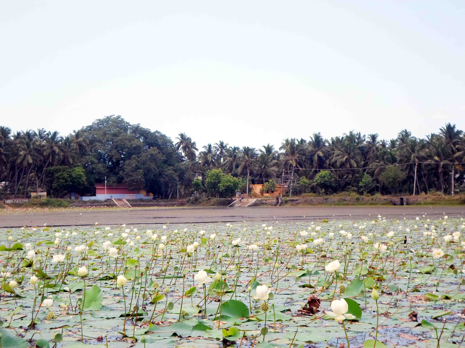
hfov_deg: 35.5
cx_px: 232
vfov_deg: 27.0
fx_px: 725
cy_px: 174
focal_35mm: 54
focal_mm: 9.7
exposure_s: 1/750
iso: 80
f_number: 3.6
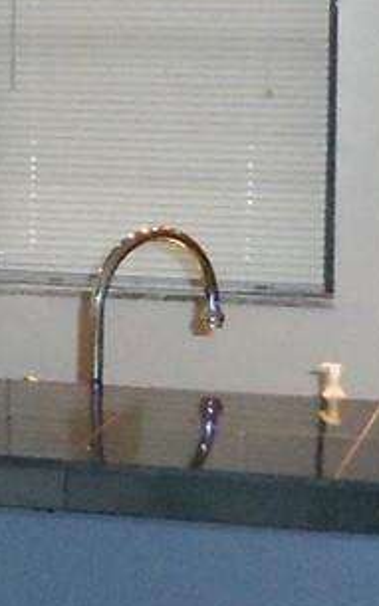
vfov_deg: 13.5
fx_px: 2564
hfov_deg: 8.4
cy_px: 283
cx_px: -71
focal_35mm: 155
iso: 400
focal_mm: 5.1
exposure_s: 1/40
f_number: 3.9
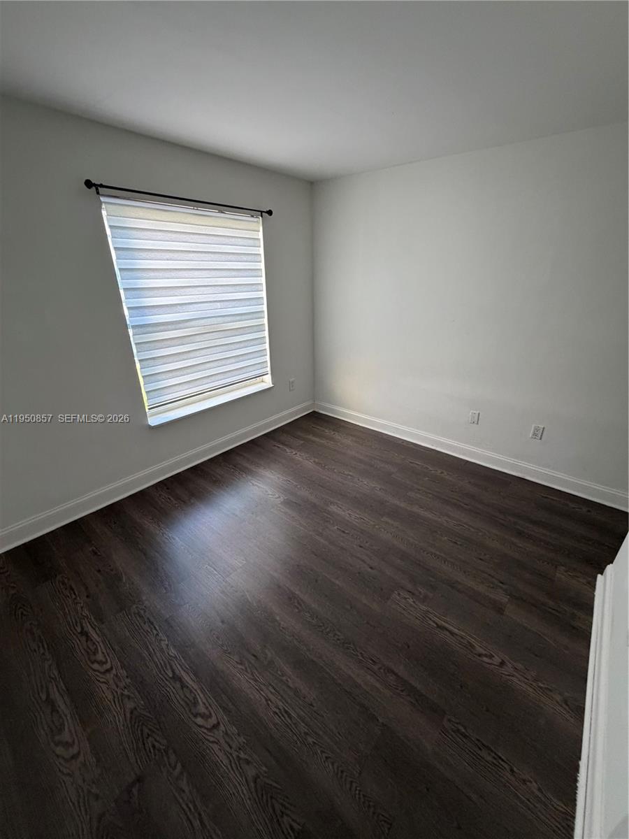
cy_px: 420
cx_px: 314
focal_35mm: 14
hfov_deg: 85.7
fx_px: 339
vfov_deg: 102.1
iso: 320
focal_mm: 2.22
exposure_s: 1/110
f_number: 2.2
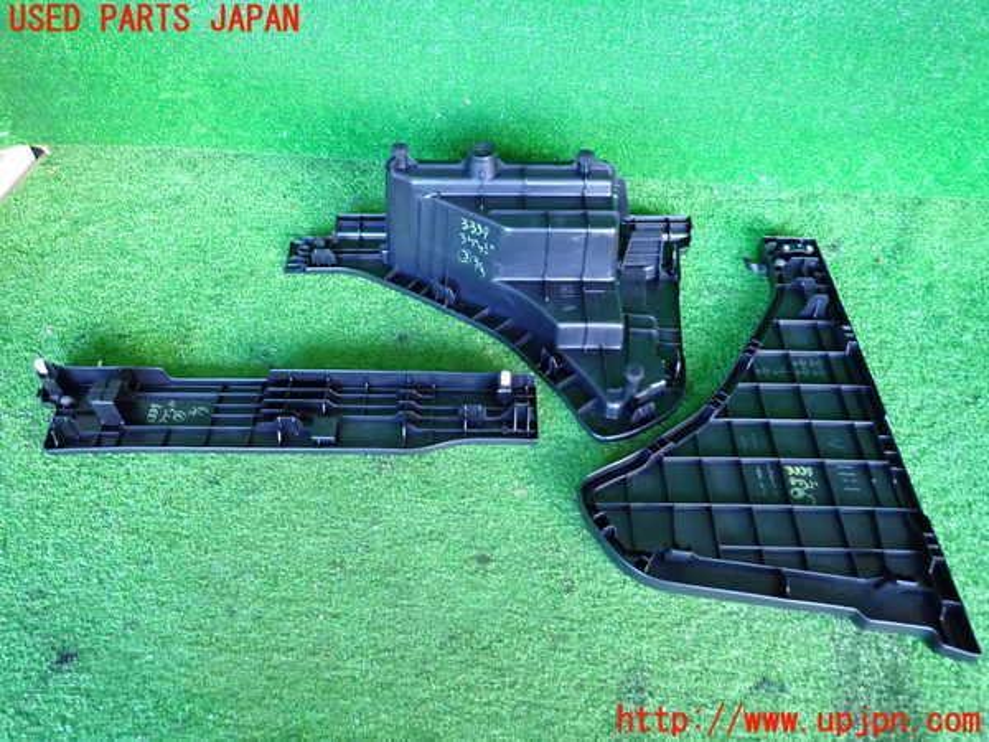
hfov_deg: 69.4
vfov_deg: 54.9
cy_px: 371
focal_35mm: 25
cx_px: 494
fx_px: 714
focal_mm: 4.5
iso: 400
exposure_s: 1/30
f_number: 2
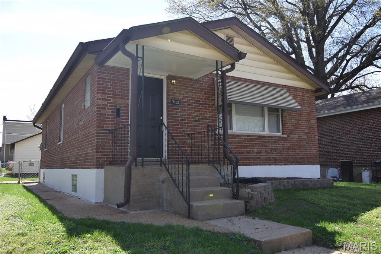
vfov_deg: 43.6
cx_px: 190
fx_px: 317
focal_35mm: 30
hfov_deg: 61.9
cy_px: 127
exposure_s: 1/250
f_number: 8
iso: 220
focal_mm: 20
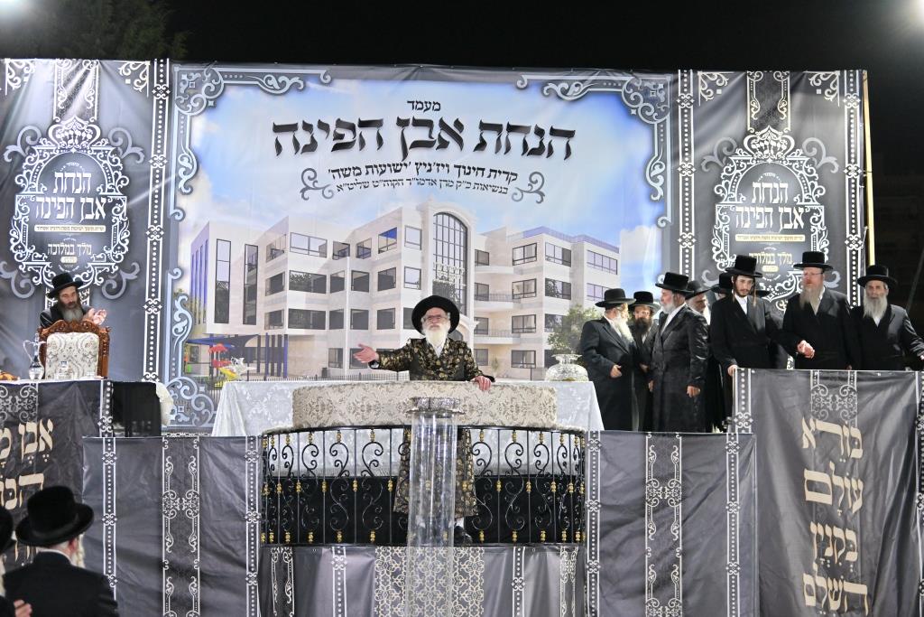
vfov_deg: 19.5
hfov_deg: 28.8
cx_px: 462
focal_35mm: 70
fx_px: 1797
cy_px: 308
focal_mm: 70
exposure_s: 1/200
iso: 1600
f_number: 2.8
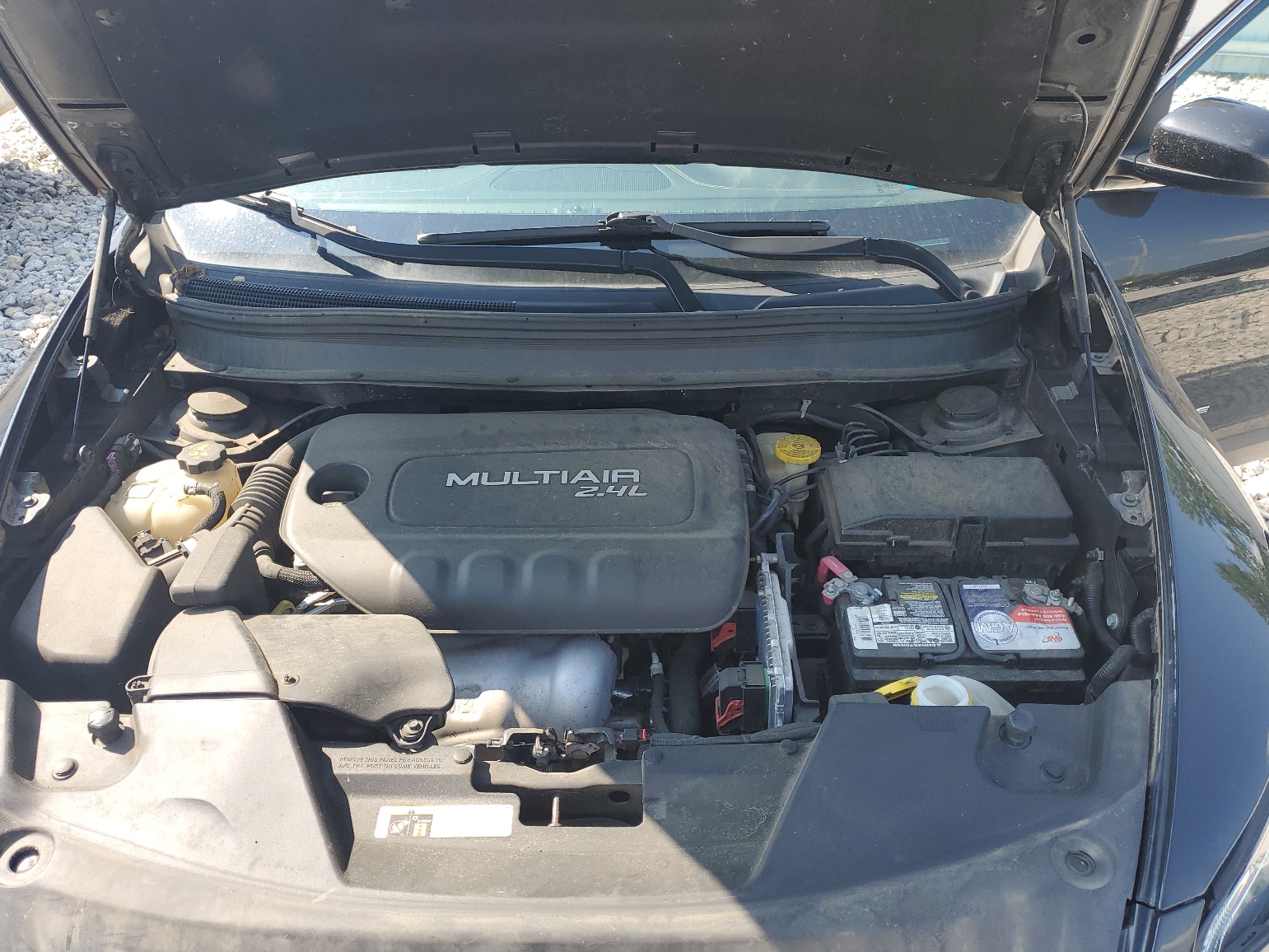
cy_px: 487
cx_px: 618
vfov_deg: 51.4
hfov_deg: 65.3
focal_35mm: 27
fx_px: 990
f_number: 1.5
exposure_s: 1/667
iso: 50
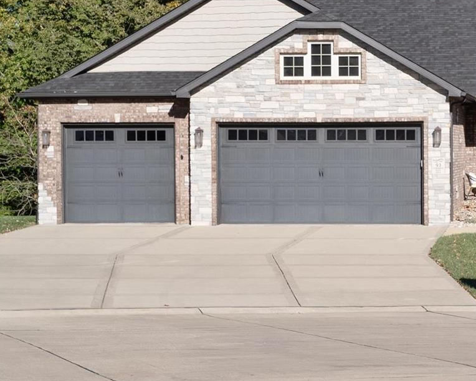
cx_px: 464
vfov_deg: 14.0
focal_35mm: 110
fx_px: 1549
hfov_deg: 17.1
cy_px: 97
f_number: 10
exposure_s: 1/640
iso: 400
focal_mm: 28
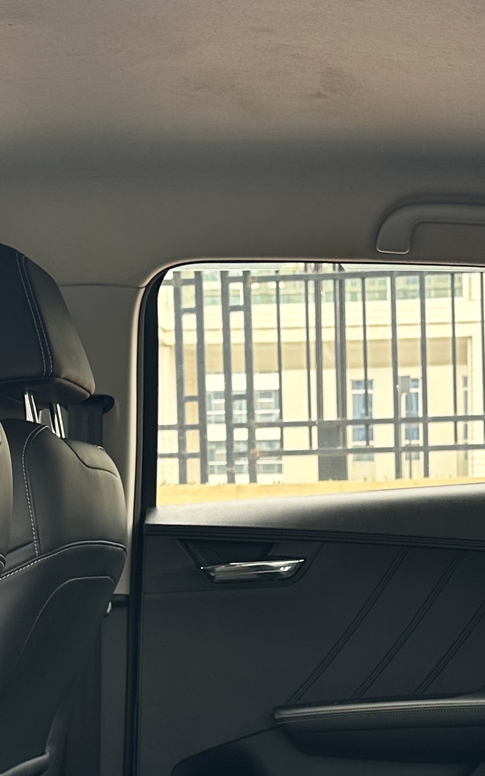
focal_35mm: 73
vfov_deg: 27.6
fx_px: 1544
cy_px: 620
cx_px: 340
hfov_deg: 17.8
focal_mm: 6.86
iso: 100
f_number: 1.78
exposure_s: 1/121
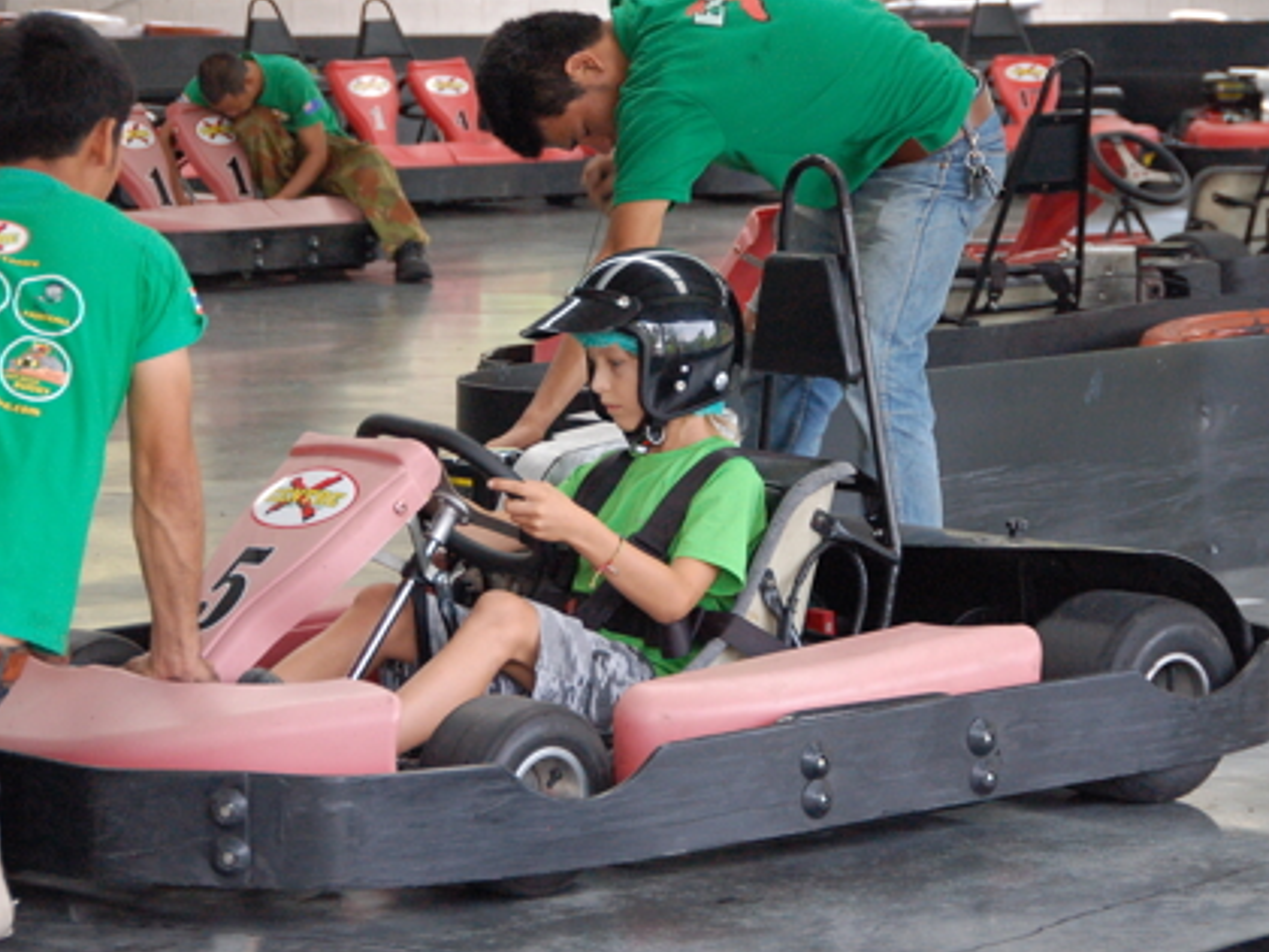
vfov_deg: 9.8
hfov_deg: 13.1
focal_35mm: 151
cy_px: 444
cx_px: 592
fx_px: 5536
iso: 1600
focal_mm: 80
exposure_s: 1/160
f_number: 5.3
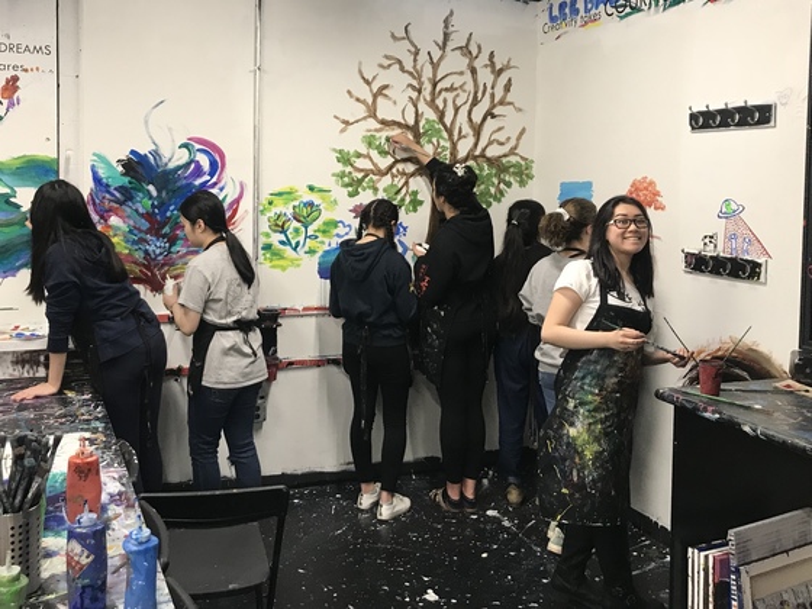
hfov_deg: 63.4
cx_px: 406
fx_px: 657
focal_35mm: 28
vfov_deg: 49.7
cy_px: 304
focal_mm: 3.99
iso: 32
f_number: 1.8
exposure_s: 1/30
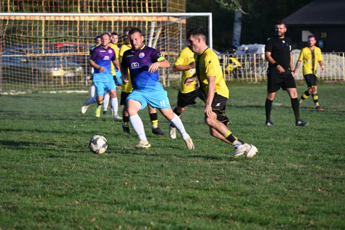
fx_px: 1915
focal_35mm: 200
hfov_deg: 10.3
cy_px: 115
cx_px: 172
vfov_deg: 6.9
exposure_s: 1/200
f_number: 6.3
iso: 110
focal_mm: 200
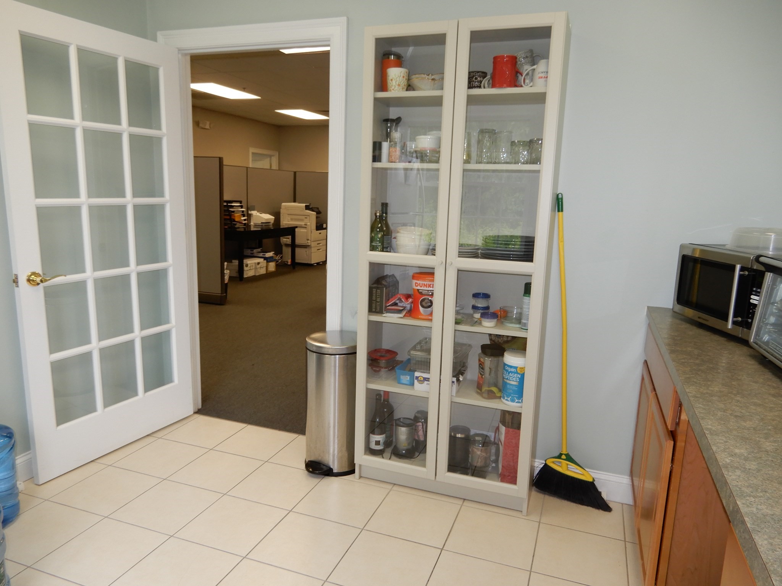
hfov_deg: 71.6
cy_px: 293
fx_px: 542
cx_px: 391
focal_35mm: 24
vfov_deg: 56.8
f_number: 3.4
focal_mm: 4.3
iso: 100
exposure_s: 1/30
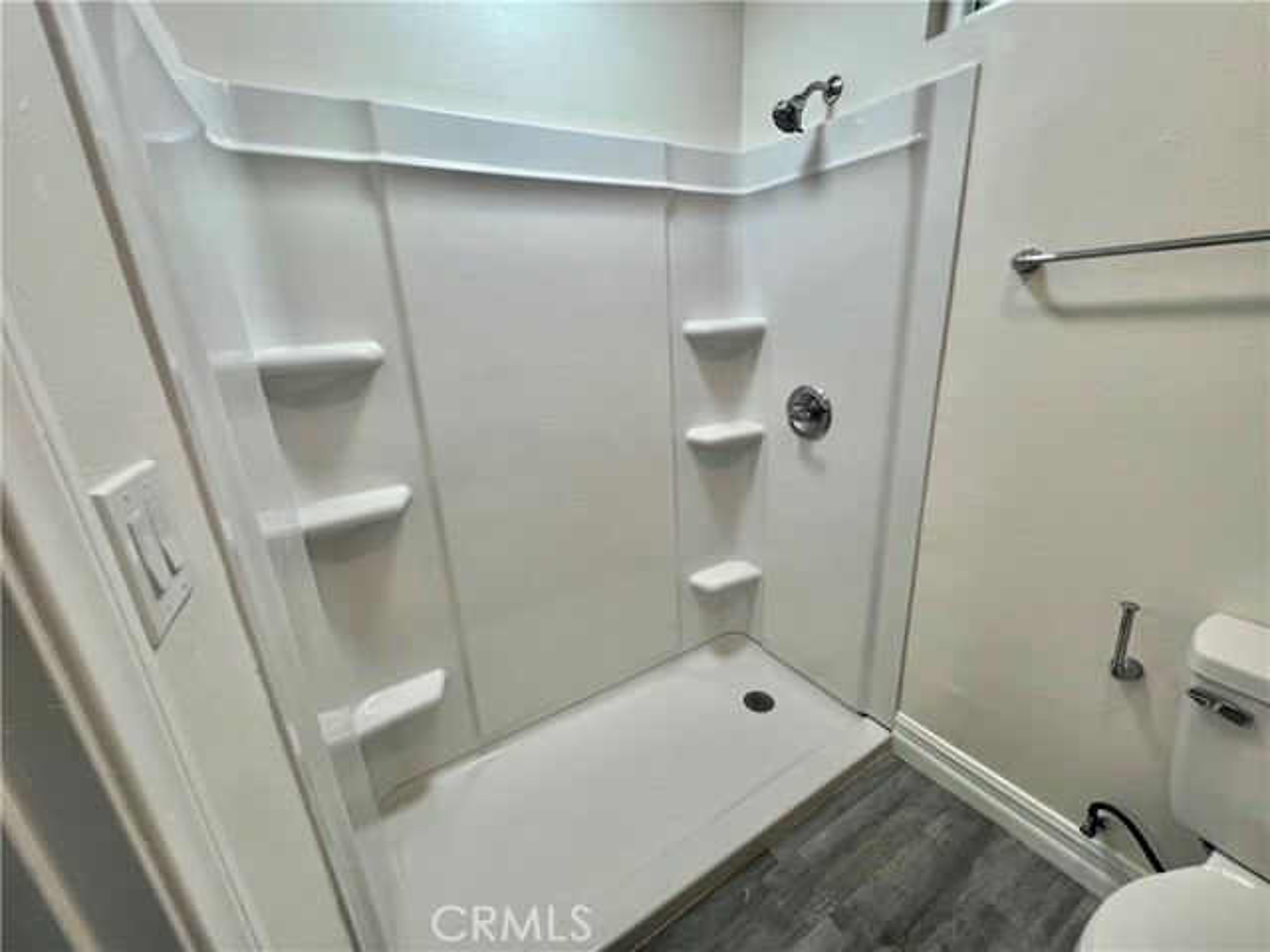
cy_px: 476
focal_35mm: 13
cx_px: 635
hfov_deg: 106.2
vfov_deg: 89.9
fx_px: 477
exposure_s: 1/120
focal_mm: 1.57
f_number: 1.8
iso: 64
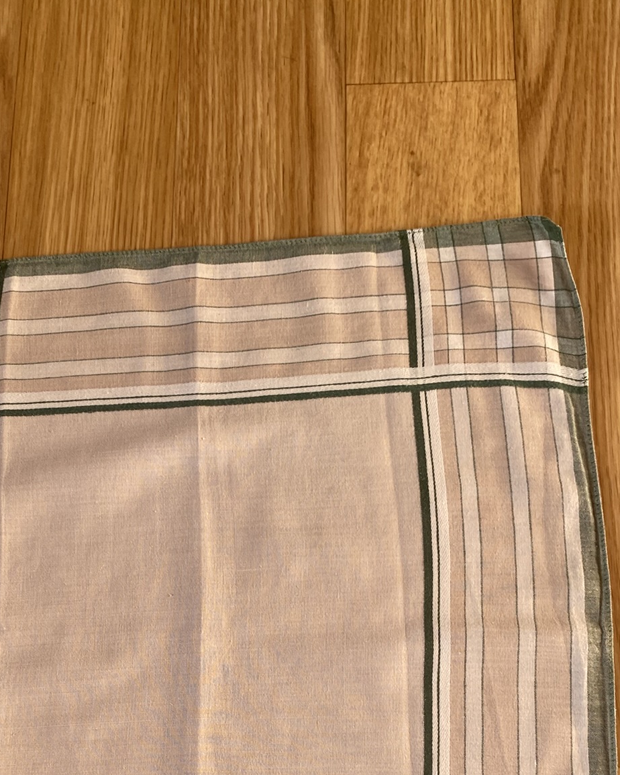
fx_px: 1032
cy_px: 673
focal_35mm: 45
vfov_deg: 38.7
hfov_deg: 33.1
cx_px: 205
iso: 50
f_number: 1.8
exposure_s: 1/122
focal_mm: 4.25
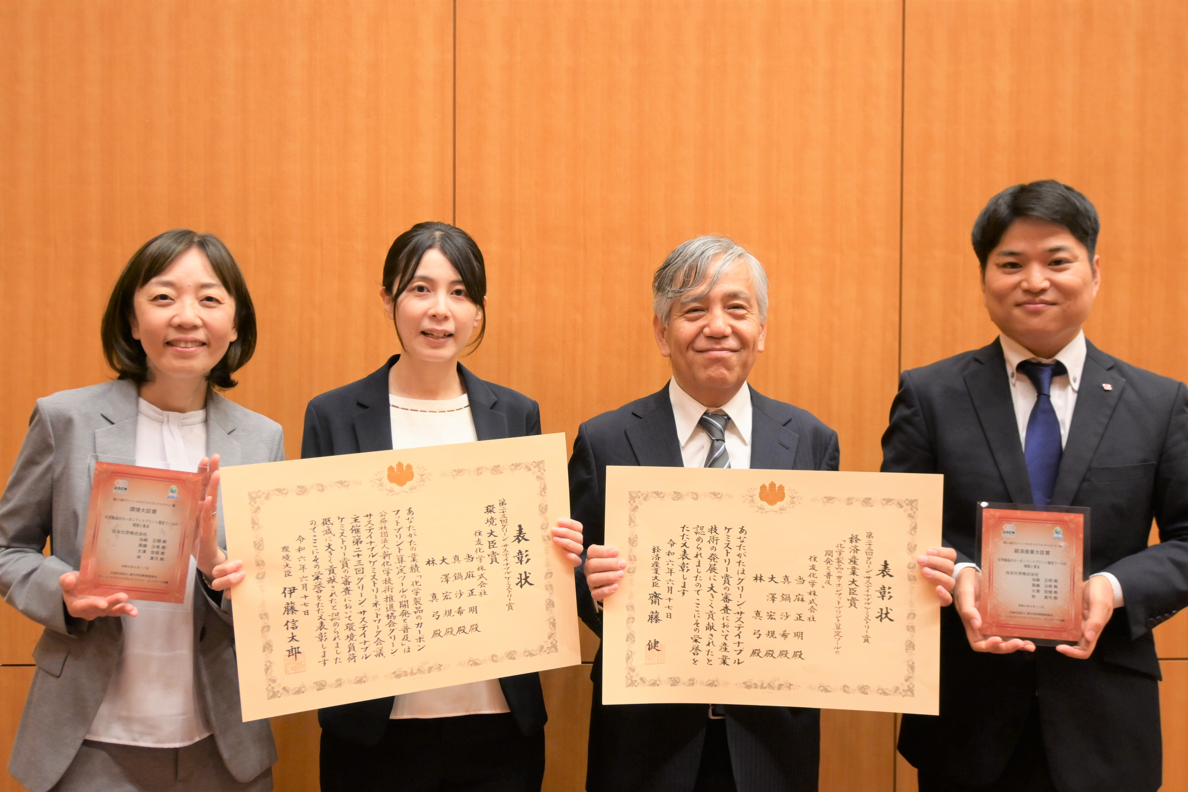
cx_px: 594
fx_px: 1237
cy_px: 396
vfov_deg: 35.5
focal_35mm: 38
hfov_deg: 51.3
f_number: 4.2
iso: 1800
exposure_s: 1/60
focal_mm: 25
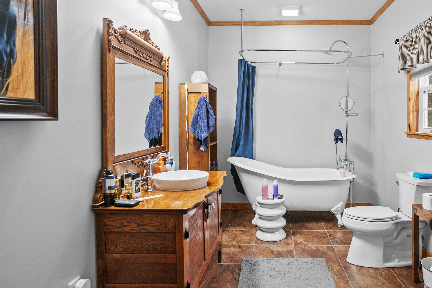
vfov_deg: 57.2
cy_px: 139
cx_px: 268
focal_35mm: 22
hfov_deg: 77.3
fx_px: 264
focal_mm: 17
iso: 400
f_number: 5
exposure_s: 1/25
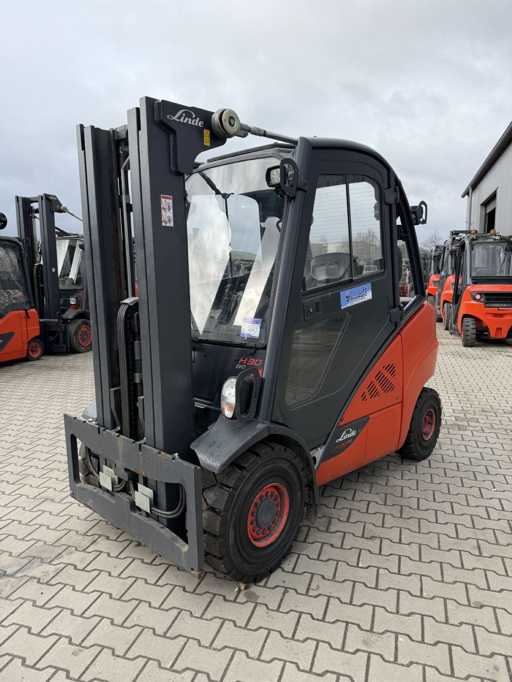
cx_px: 256
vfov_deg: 71.6
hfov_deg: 56.8
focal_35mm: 24
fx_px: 473
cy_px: 341
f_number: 1.78
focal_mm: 6.76
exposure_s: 1/1653
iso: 80
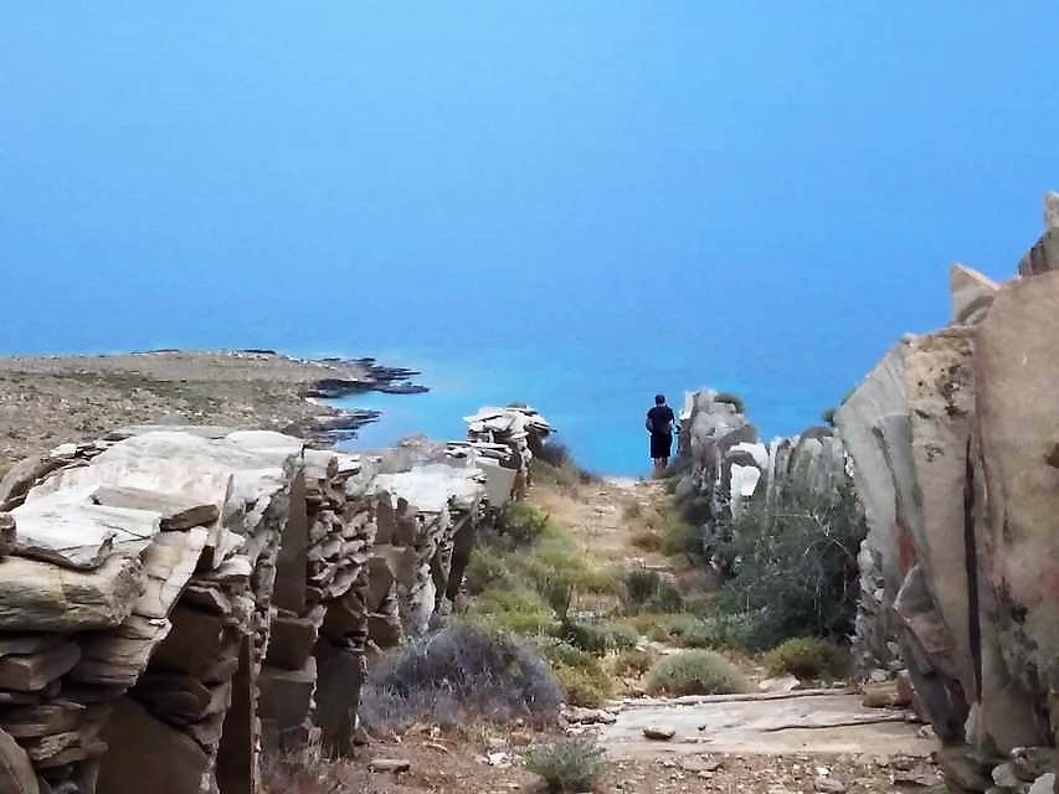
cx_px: 530
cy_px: 397
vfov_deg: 53.1
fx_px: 796
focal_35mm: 26
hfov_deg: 67.3
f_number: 1.8
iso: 100
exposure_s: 1/944
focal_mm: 3.6
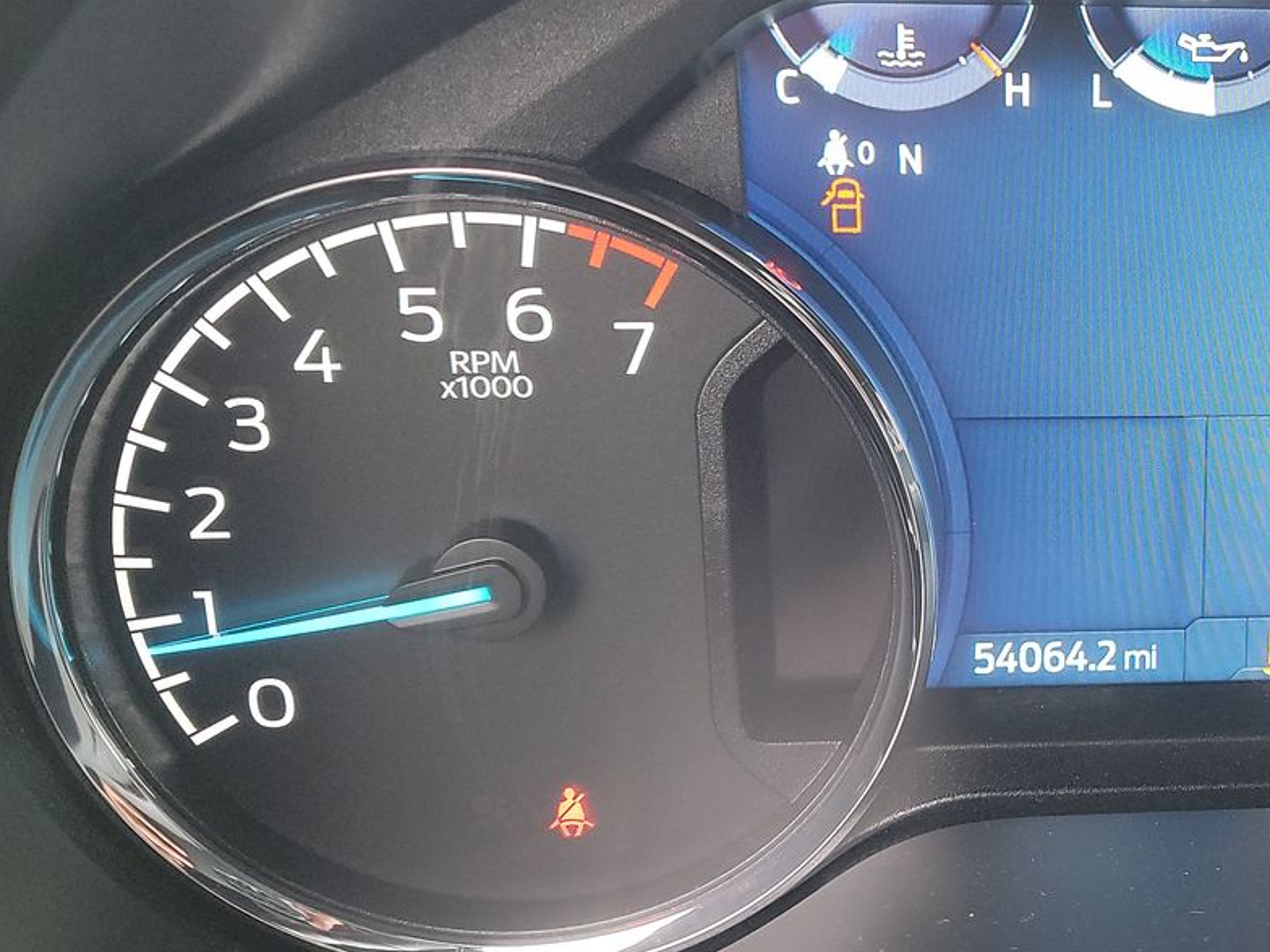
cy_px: 369
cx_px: 1225
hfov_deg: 35.7
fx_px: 1798
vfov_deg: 29.6
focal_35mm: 49
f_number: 1.8
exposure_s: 1/59
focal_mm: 6.7
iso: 465
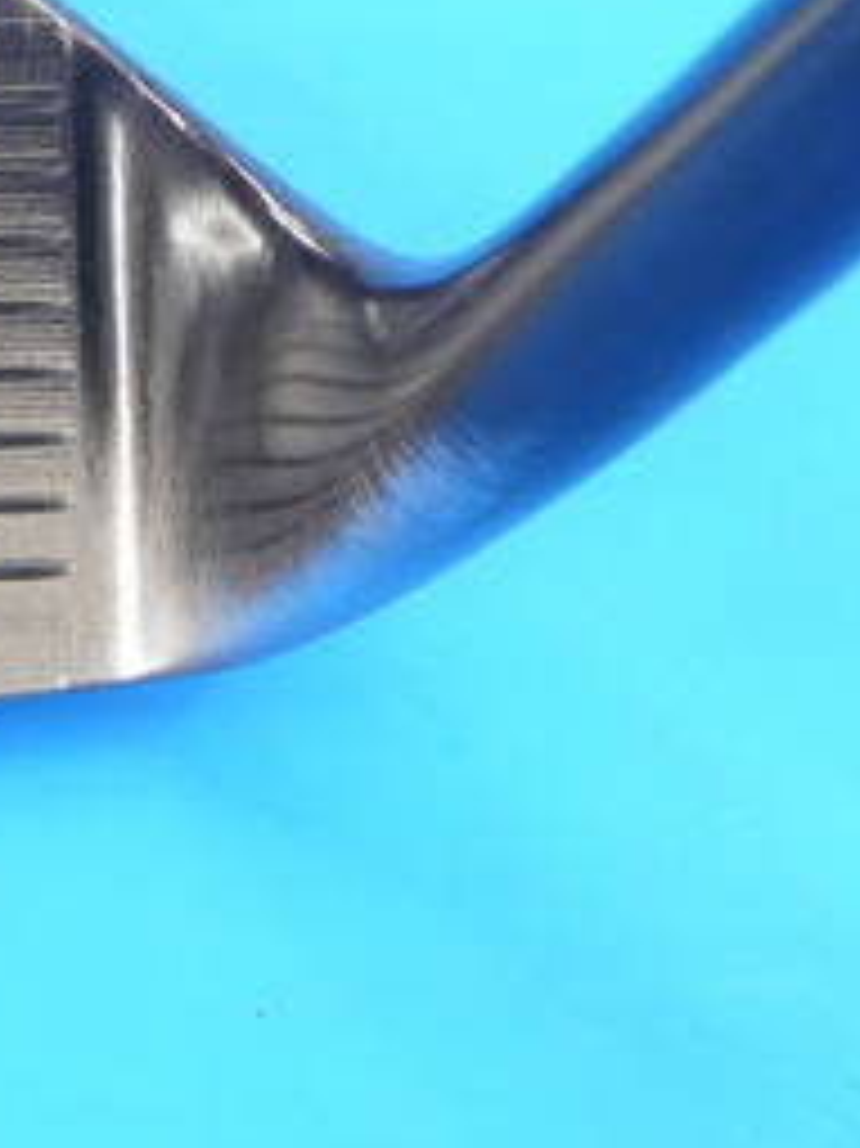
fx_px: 6995
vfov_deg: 9.4
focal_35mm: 211
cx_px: 5
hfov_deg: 7.0
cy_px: 261
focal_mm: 42
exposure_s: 1/50
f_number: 5.6
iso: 800
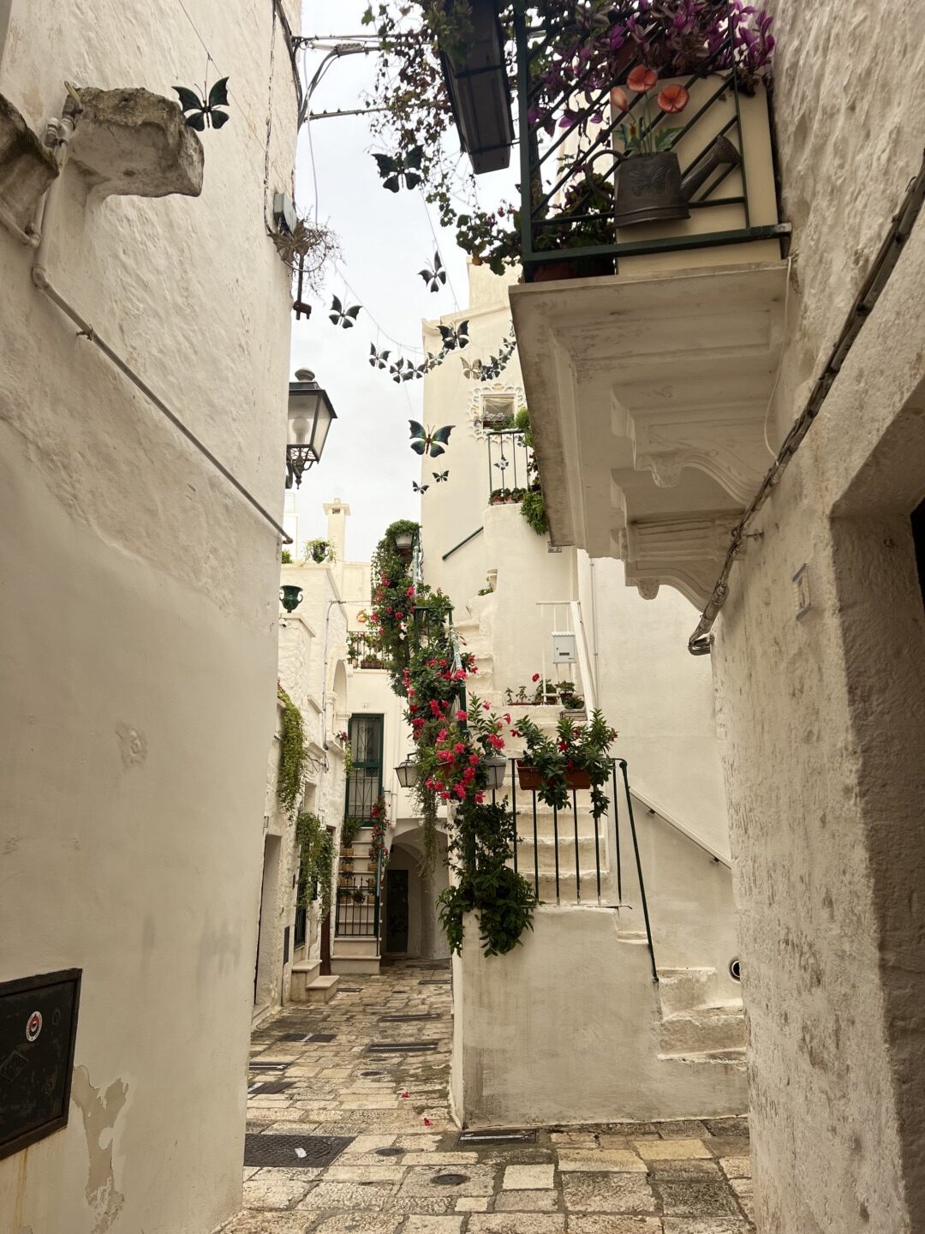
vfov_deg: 67.3
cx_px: 462
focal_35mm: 26
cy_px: 617
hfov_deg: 53.1
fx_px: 926
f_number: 1.5
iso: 50
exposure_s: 1/121
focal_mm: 5.7
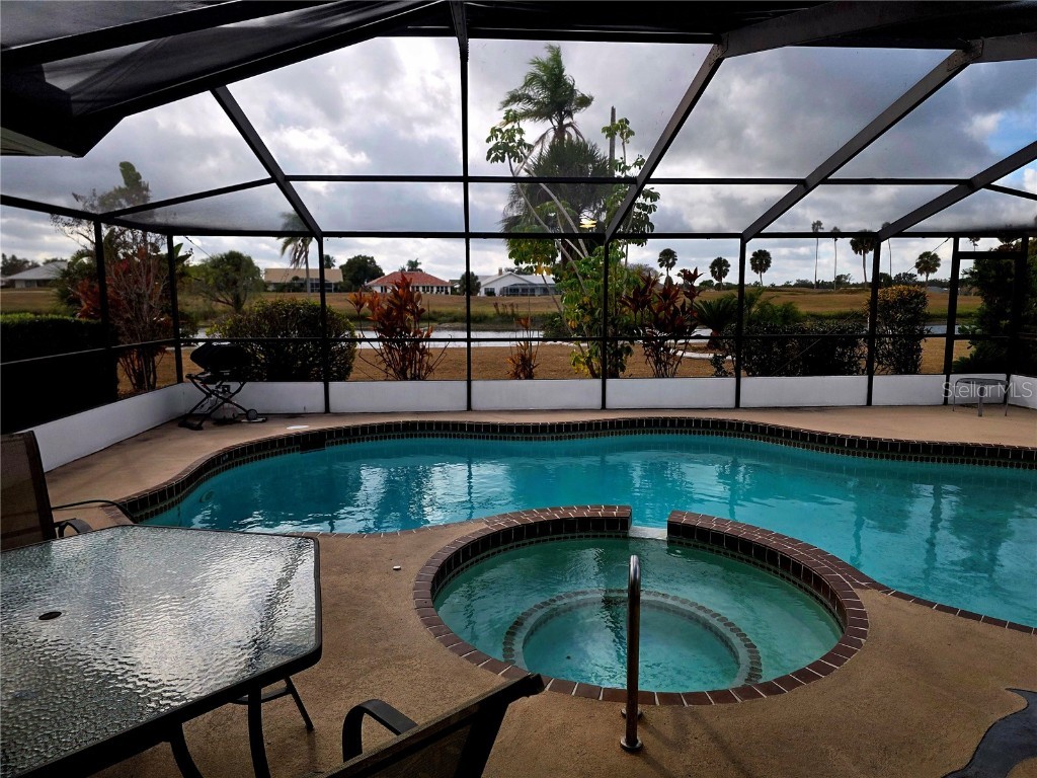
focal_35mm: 23
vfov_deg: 58.9
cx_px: 518
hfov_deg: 73.9
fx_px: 689
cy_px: 389
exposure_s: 1/1429
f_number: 1.7
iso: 80
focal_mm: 6.3
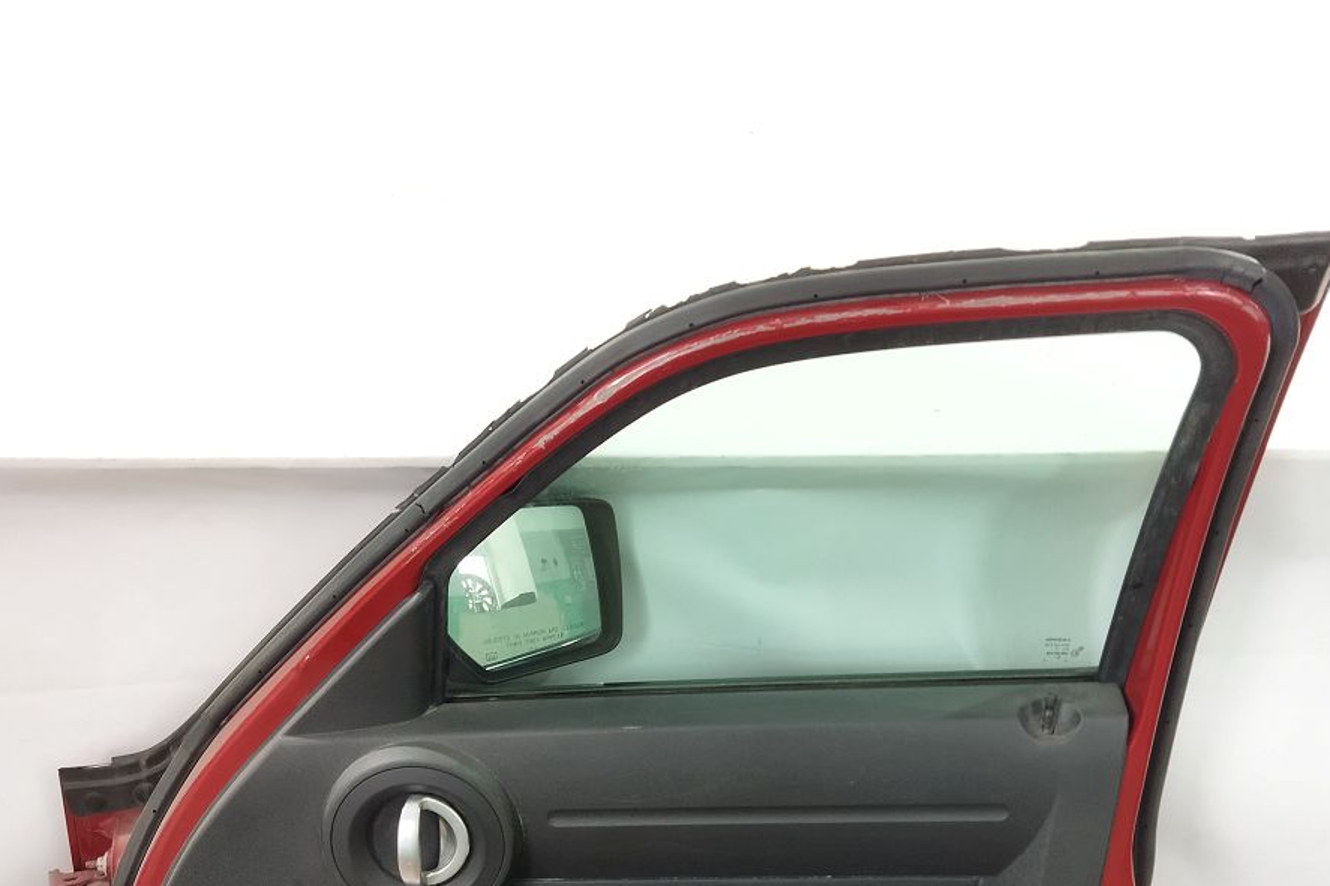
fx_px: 1404
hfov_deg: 50.7
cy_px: 565
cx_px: 670
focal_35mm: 38
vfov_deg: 34.8
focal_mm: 4.71
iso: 263
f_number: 1.79
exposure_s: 1/25
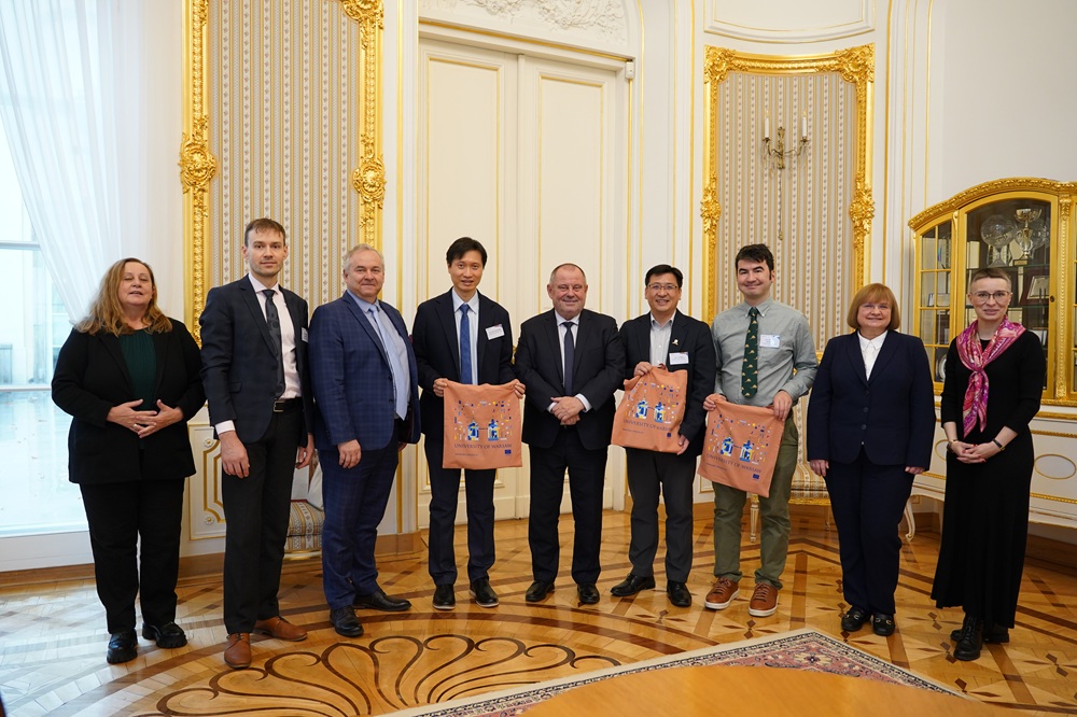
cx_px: 538
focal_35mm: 28
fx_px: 837
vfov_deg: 46.4
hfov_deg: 65.5
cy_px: 358
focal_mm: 28
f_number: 3.5
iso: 1600
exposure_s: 1/160
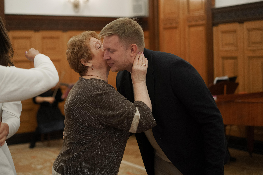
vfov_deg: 27.0
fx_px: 365
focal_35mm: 50
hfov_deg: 39.6
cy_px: 88
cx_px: 132
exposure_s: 1/400
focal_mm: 50
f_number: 1.8
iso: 800
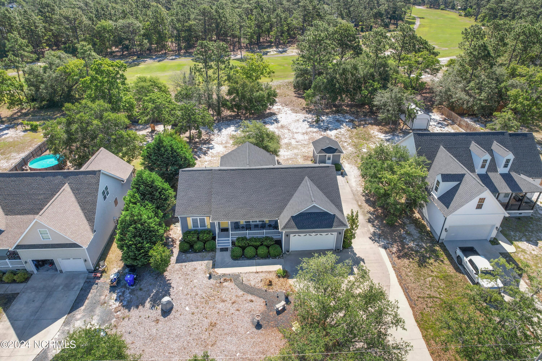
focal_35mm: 22
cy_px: 180
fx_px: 331
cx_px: 271
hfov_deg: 78.6
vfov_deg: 57.2
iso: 100
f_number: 2.8
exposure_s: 1/200
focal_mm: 8.38
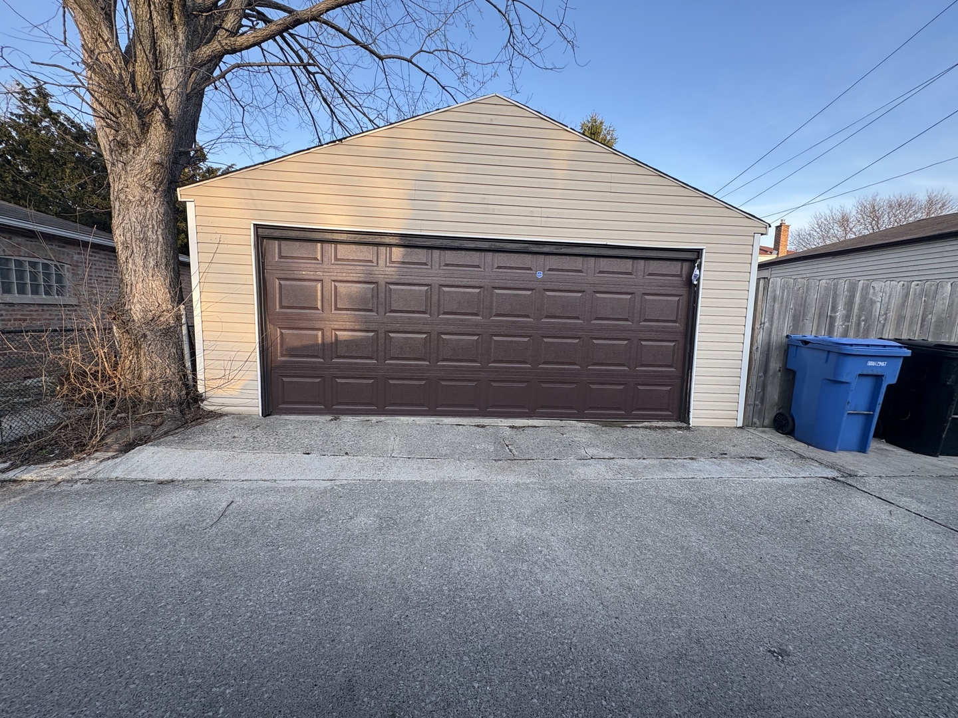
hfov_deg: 102.1
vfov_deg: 85.7
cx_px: 479
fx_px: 387
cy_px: 359
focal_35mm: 14
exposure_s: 1/160
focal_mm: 2.22
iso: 40
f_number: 2.2
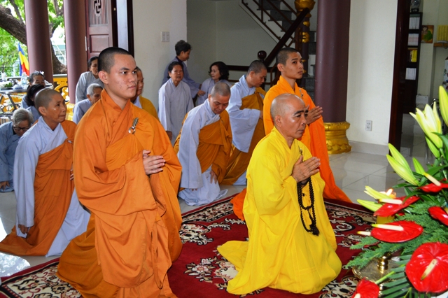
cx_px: 224
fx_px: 485
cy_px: 149
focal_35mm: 39
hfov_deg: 49.6
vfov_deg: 34.2
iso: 640
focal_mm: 26
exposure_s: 1/60
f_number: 4.2
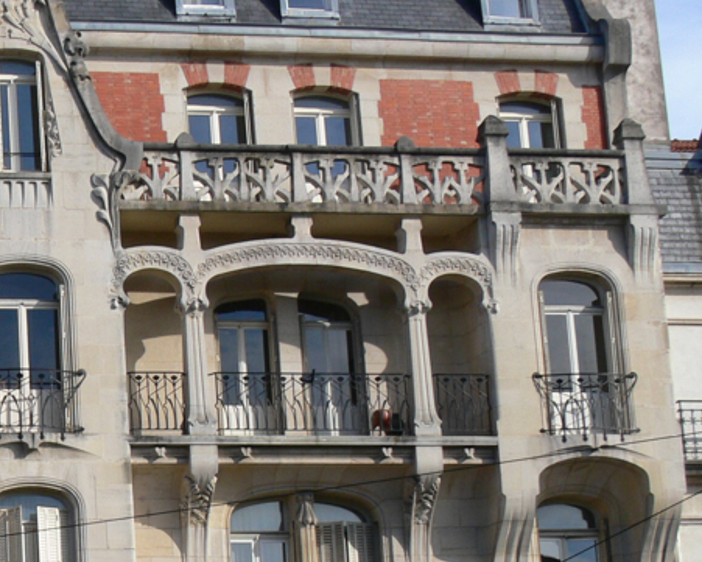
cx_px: -230
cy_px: 492
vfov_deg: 15.7
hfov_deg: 18.3
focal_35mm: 97
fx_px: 2016
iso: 80
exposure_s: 1/250
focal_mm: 7.4
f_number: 5.6
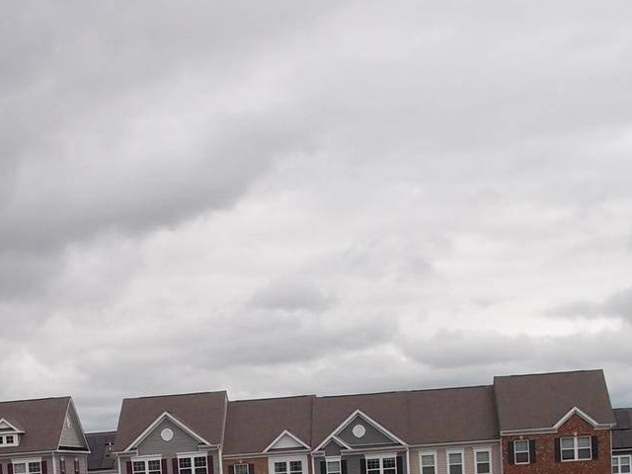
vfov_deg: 14.3
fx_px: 1753
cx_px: 83
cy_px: 723
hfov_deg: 20.1
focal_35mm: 96
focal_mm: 6.48
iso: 100
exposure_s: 1/800
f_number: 4
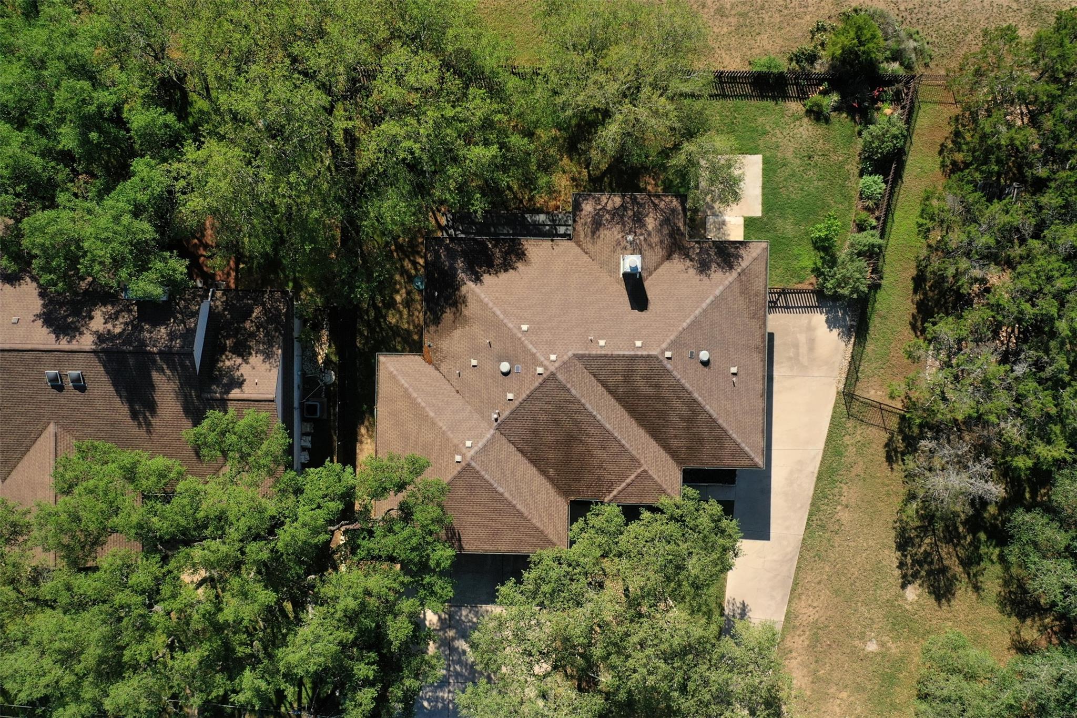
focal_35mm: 28
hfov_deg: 65.5
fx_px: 838
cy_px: 359
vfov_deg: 46.4
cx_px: 538
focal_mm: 10.26
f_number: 3.5
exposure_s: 1/80
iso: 100
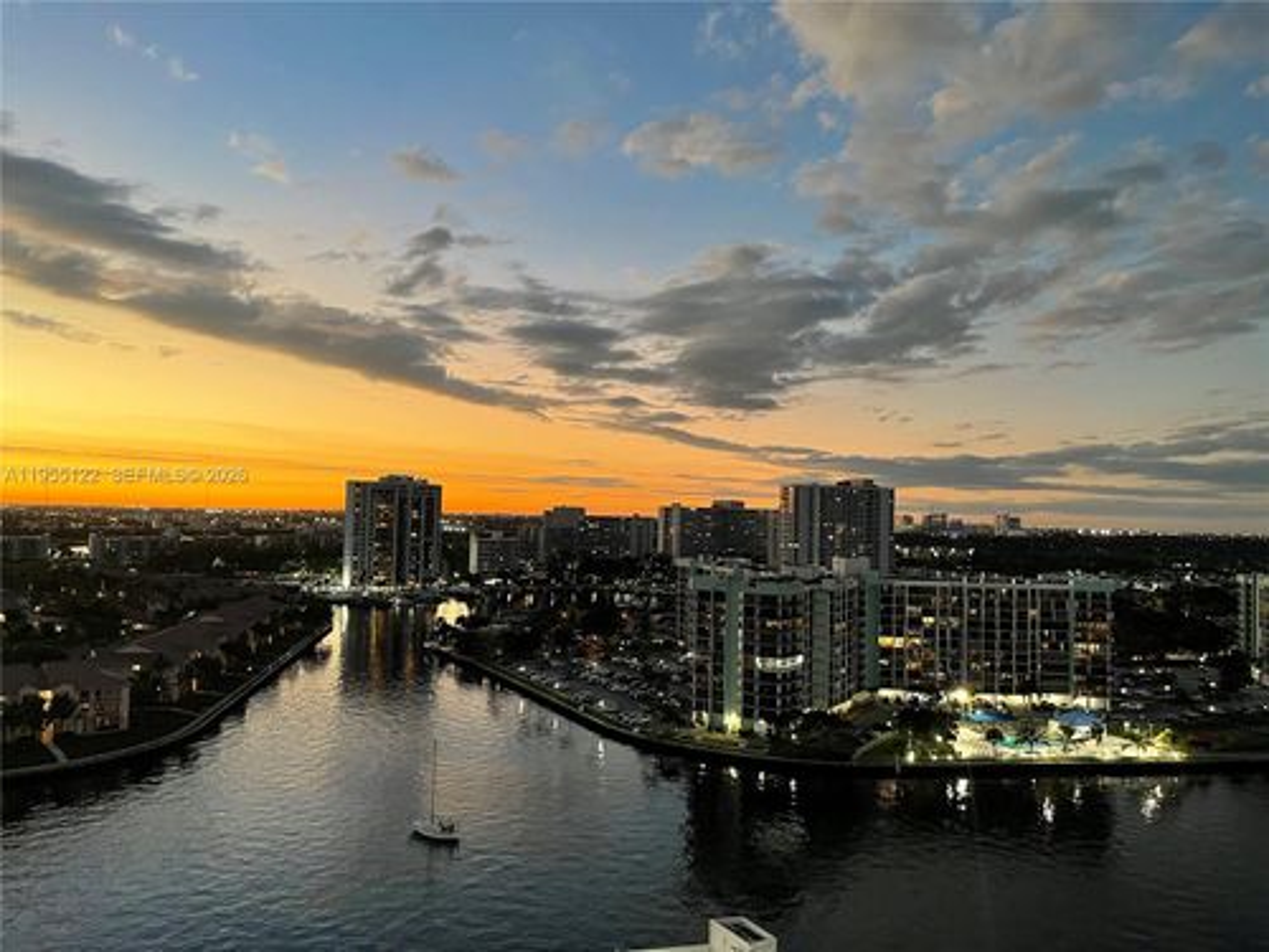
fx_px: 916
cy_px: 476
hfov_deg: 69.4
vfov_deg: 54.9
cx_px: 634
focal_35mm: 25
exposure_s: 1/60
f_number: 1.6
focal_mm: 5.1
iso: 320
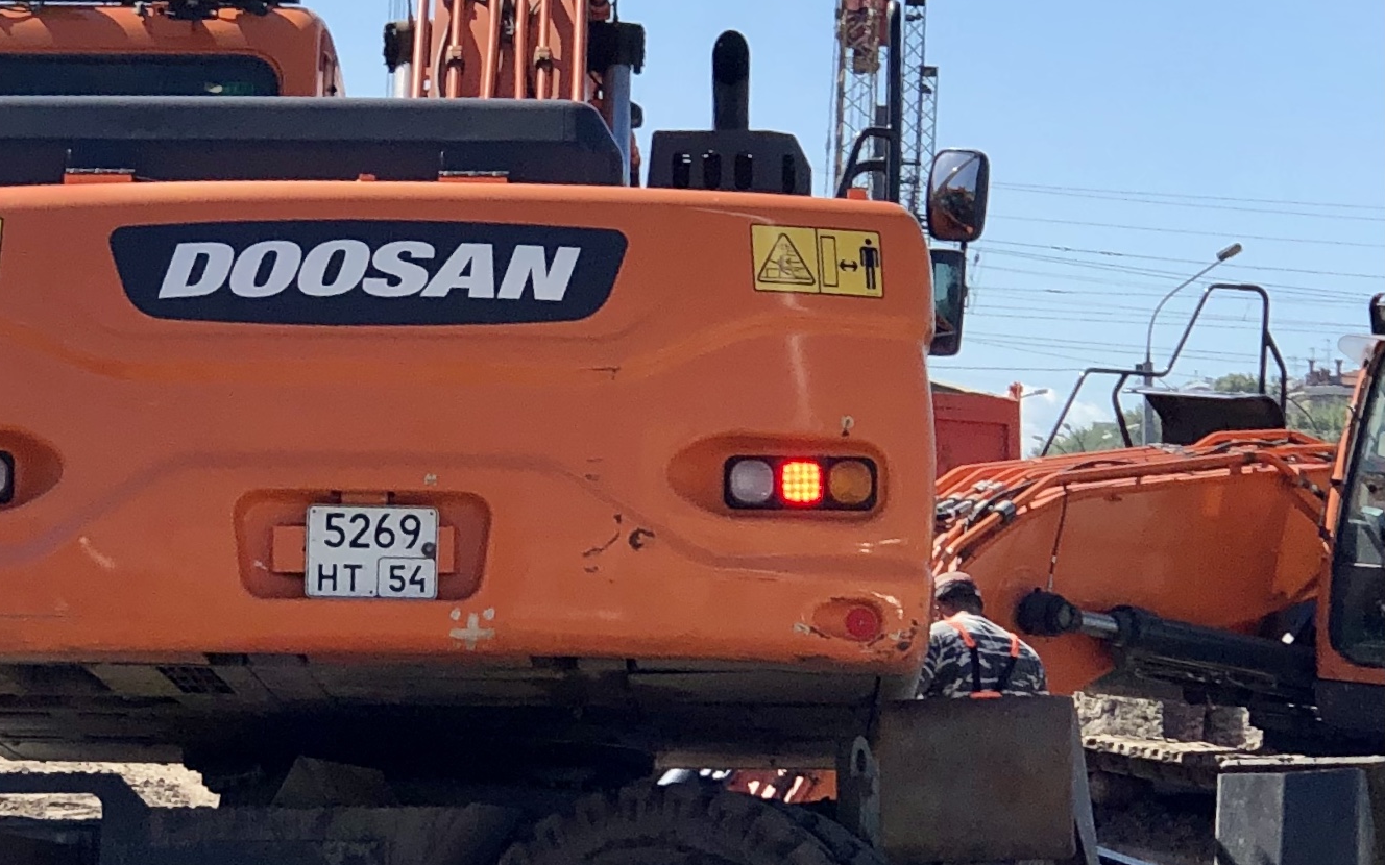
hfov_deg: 26.6
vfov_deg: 16.9
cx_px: 419
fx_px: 2906
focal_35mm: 77
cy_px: 613
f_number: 2.4
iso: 16
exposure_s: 1/1000
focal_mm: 6
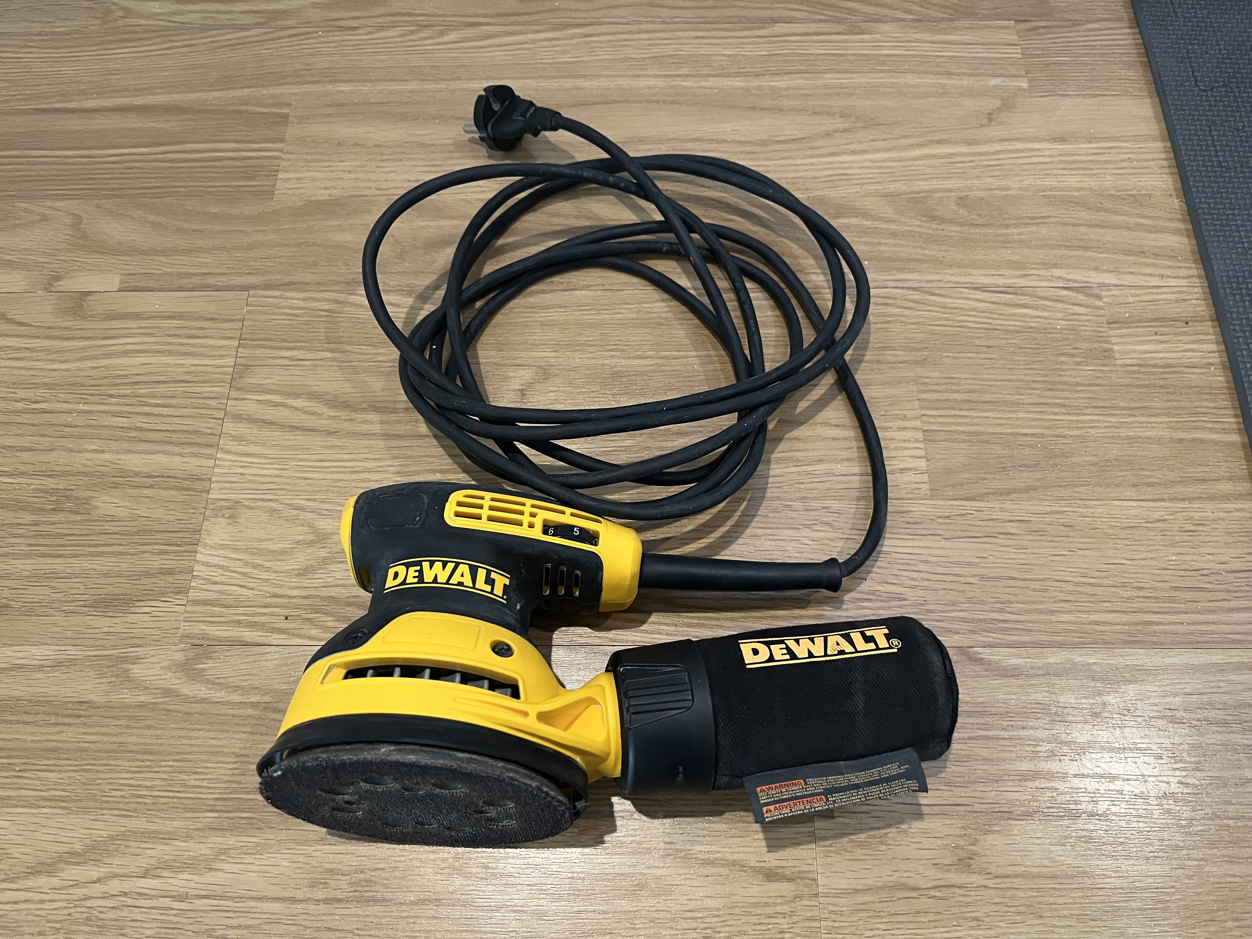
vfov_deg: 53.1
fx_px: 940
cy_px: 470
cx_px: 626
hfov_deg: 67.3
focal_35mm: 26
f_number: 1.6
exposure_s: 1/33
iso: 400
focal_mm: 5.1
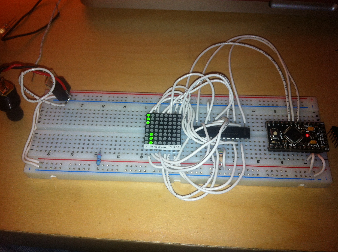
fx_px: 341
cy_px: 126
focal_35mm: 35
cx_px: 169
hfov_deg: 52.7
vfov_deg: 40.6
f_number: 2.8
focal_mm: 3.85
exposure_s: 1/107
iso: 80
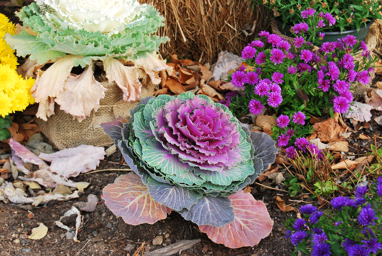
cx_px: 191
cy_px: 128
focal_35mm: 82
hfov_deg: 24.6
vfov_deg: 16.6
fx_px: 876
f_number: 9
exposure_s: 1/160
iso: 400
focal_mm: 55
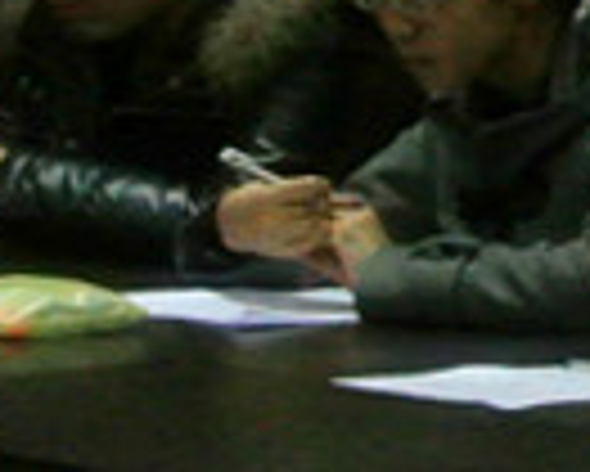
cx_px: 1365
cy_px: -9
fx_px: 7899
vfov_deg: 3.4
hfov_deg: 4.2
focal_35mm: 452
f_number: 5.6
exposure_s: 1/60
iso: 3200
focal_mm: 30
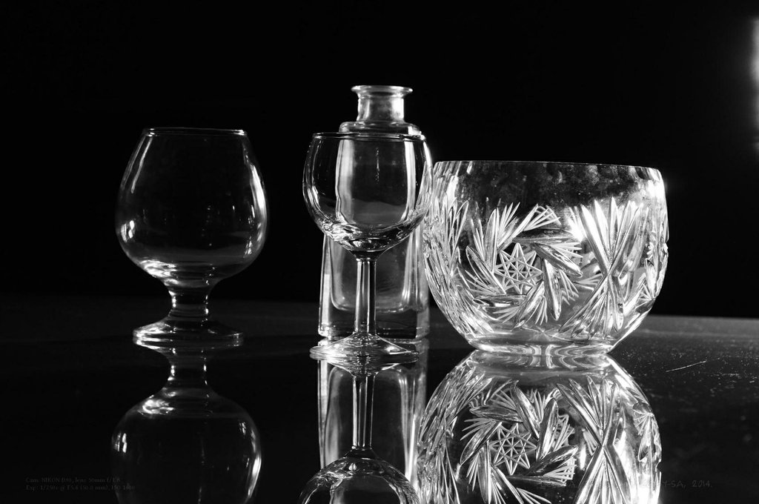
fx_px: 1579
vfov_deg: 18.1
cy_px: 252
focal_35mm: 75
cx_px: 380
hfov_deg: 27.0
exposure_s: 1/250
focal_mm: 50
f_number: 5.6
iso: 1600
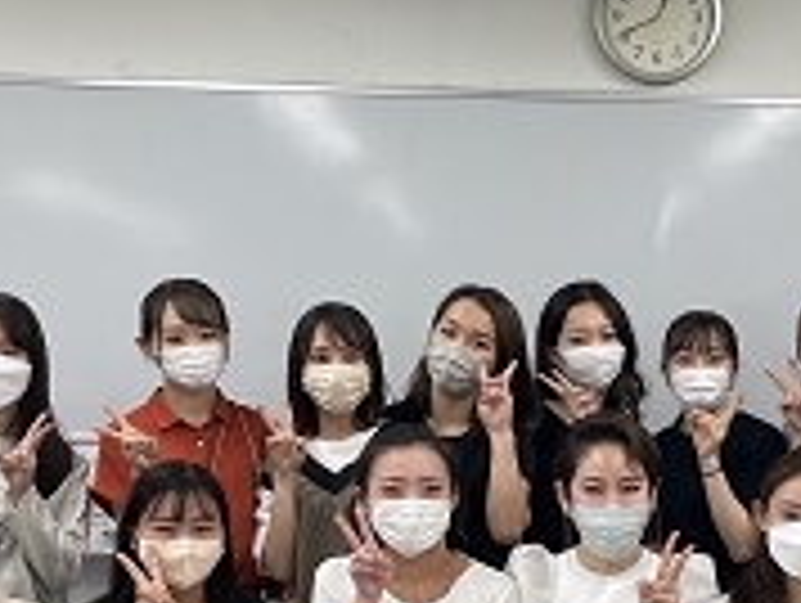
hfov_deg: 26.3
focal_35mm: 73
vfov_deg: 19.8
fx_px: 1691
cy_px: 542
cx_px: 612
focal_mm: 4.2
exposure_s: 1/120
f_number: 1.6
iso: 64
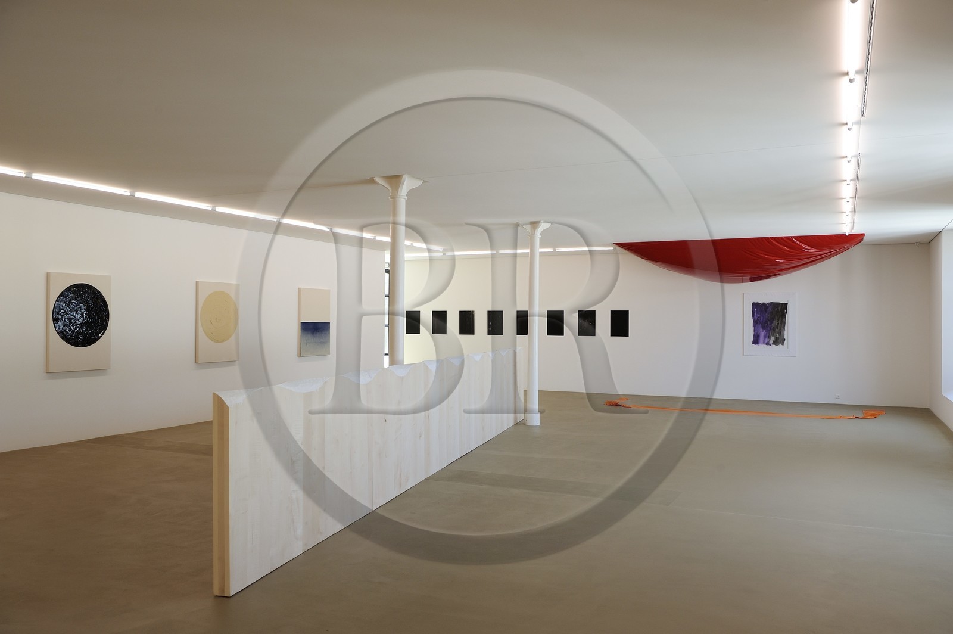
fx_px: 767
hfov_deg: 63.7
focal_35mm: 29
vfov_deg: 44.9
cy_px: 317
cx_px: 476
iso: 400
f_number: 6.3
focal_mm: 29
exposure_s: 1/60
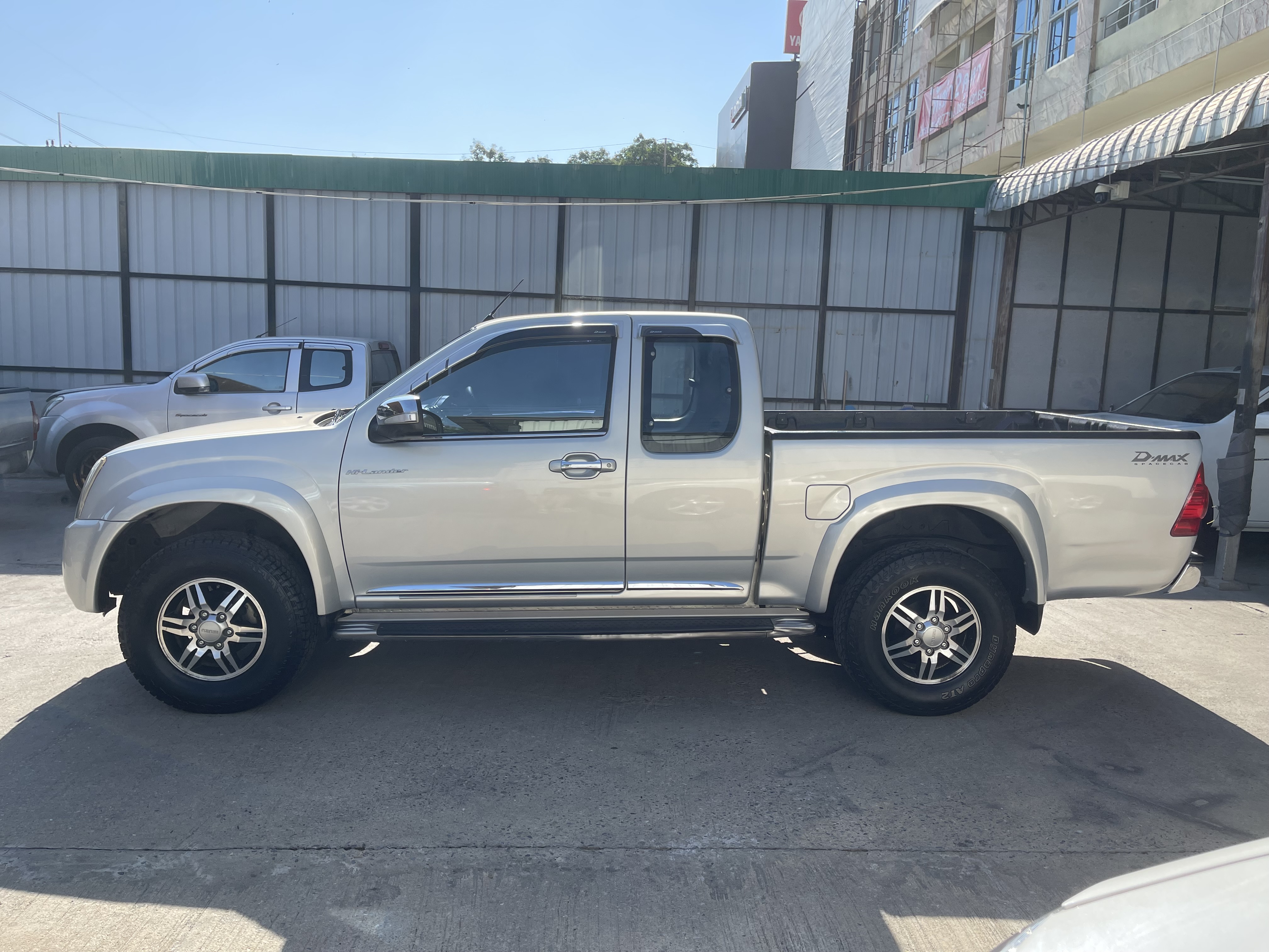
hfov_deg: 69.4
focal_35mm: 25
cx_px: 634
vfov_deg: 54.9
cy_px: 476
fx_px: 916
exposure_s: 1/2203
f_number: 1.6
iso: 32
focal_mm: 5.1
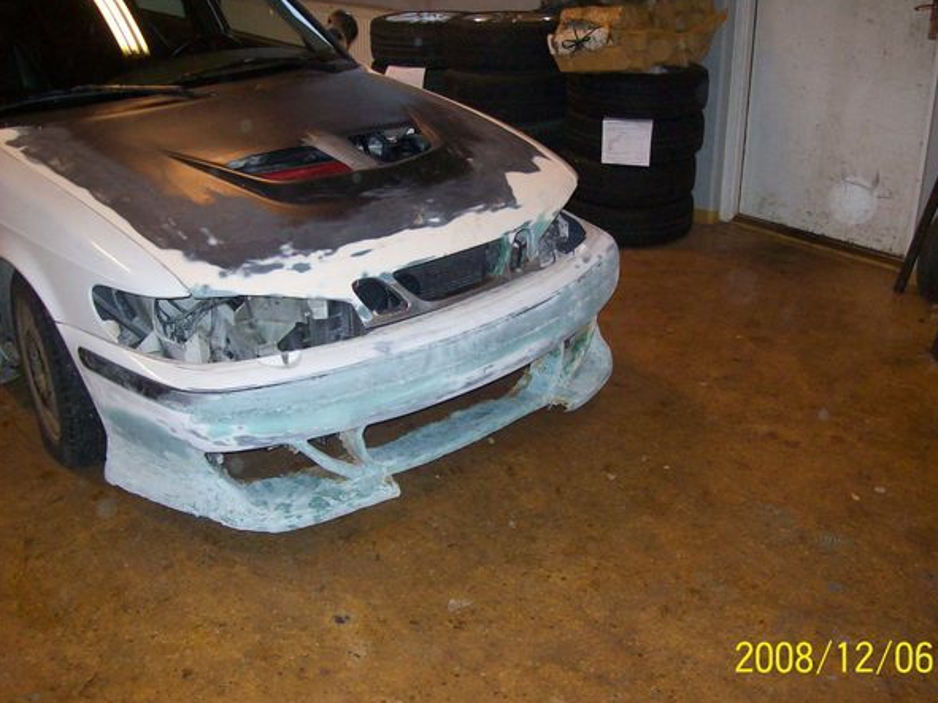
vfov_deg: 36.8
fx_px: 1057
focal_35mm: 39
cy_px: 351
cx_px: 498
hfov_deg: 47.8
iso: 200
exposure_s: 1/64
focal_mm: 6
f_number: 2.7
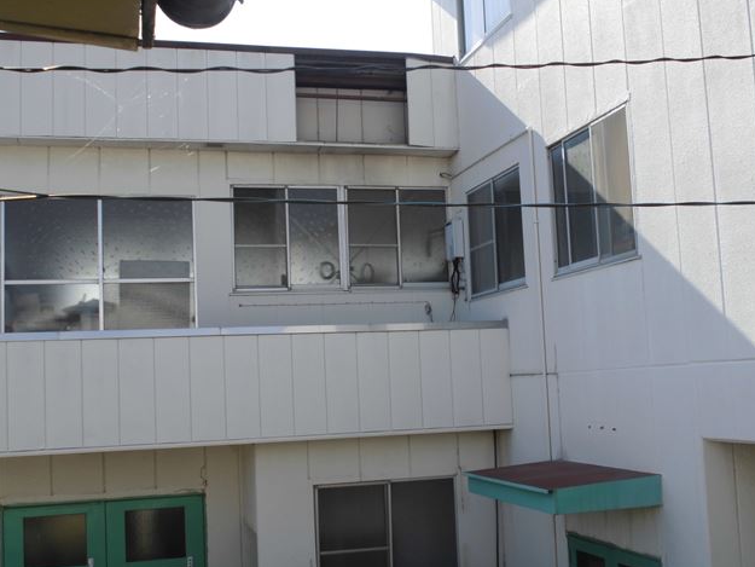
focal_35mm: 44
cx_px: 384
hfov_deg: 42.9
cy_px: 282
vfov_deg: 32.9
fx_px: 960
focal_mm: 7.8
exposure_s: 1/200
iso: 100
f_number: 4.5
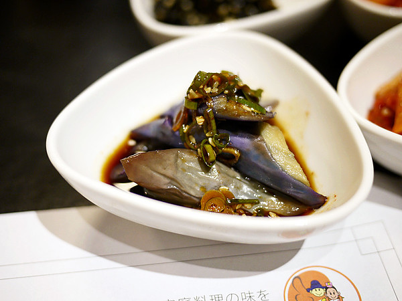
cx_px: 201
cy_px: 150
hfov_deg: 46.8
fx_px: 465
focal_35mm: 40
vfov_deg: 36.0
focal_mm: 20
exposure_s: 1/60
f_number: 1.7
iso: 320
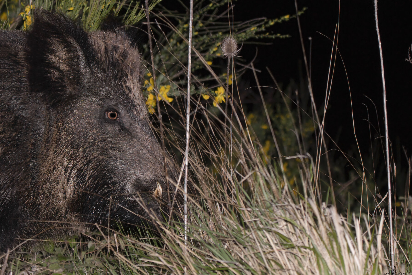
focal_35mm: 150
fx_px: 1717
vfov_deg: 9.2
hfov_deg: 13.7
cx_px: 206
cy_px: 138
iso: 640
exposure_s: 1/250
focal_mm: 150
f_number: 8
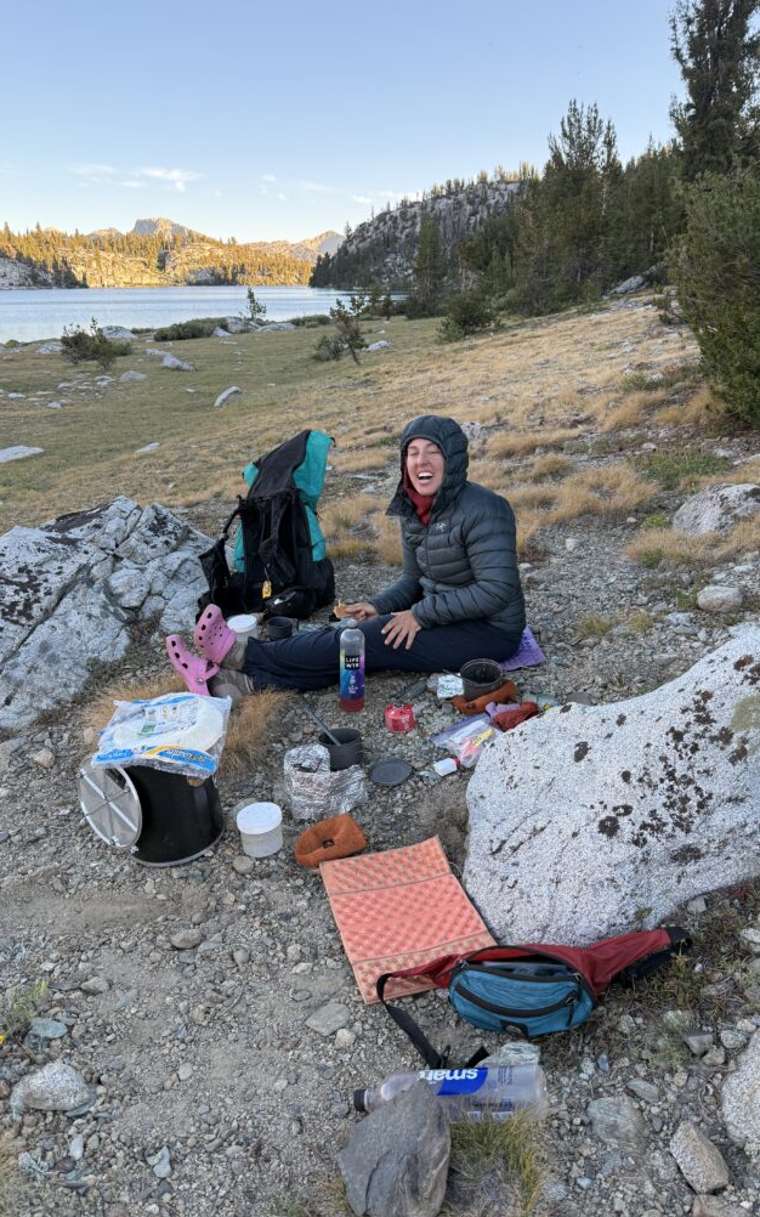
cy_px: 606
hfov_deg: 47.6
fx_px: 862
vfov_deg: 70.4
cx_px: 384
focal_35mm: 26
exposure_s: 1/304
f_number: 1.78
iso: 100
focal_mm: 6.76
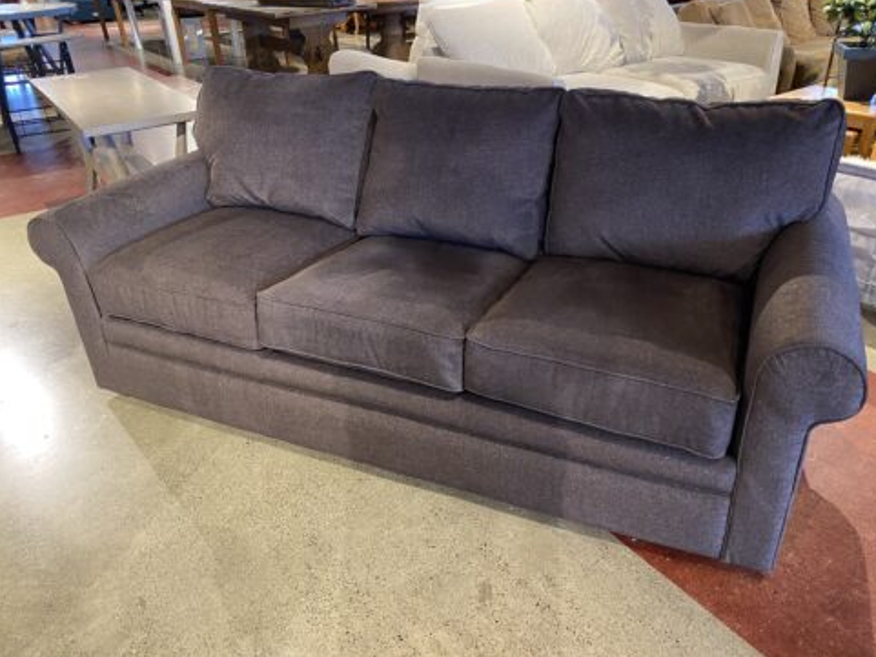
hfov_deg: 65.3
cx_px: 453
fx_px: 683
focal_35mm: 27
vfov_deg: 51.4
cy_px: 319
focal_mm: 4.25
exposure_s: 1/40
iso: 320
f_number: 1.8
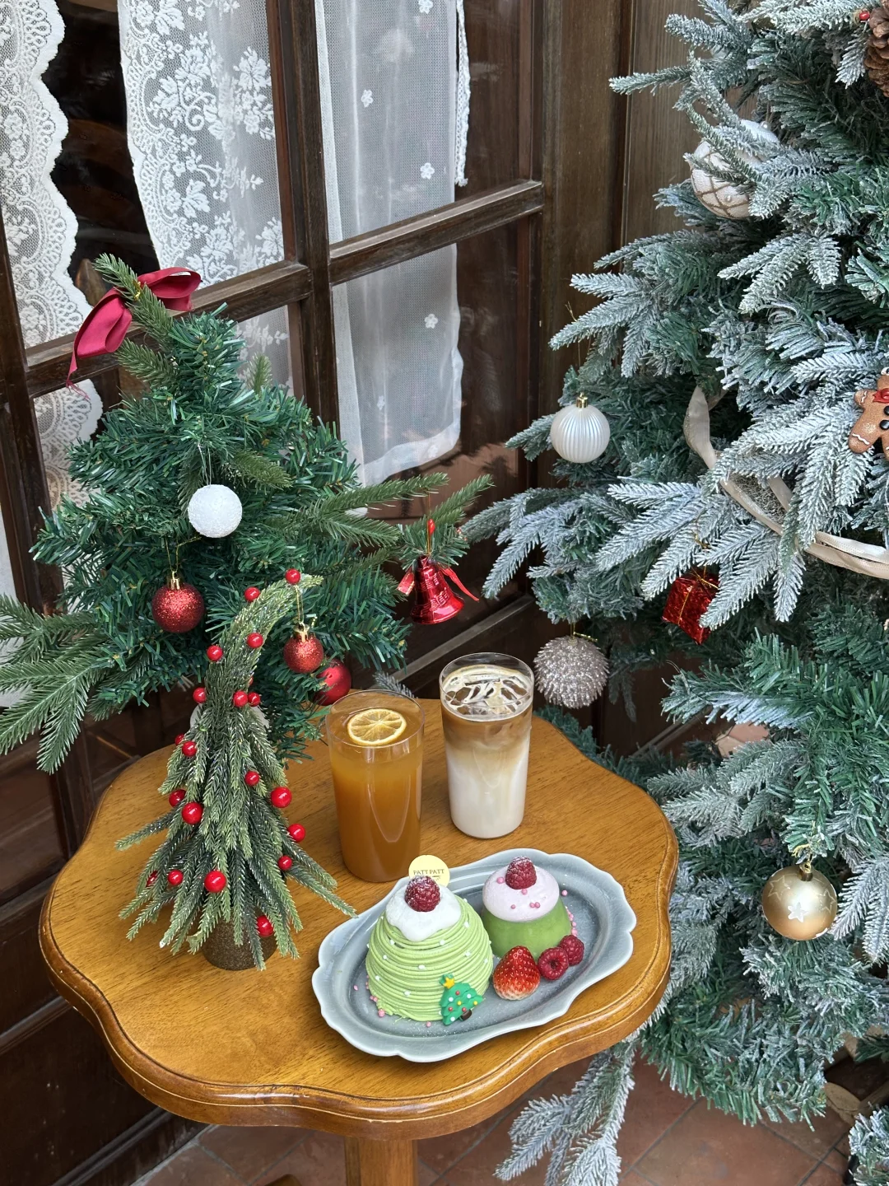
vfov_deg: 39.7
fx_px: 1644
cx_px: 444
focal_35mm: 48
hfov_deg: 30.3
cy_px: 593
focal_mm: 6.86
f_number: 1.78
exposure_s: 1/50
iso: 80
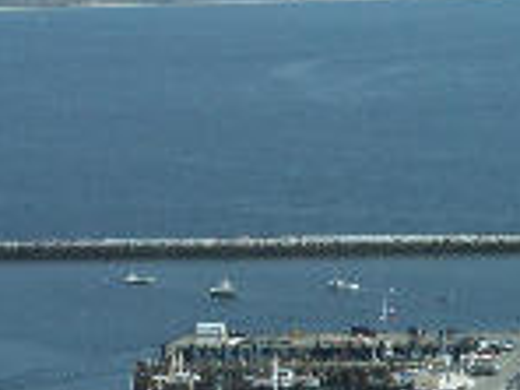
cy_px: 485
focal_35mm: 184
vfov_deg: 8.0
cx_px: 820
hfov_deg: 10.3
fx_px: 2764
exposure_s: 1/500
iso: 100
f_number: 8
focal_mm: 13.13
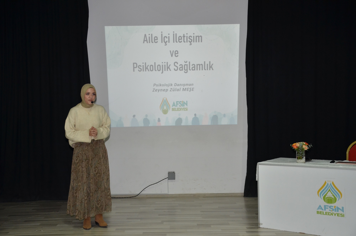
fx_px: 474
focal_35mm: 48
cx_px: 178
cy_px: 118
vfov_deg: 27.9
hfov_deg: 41.2
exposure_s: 1/60
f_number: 4
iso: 800
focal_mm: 32
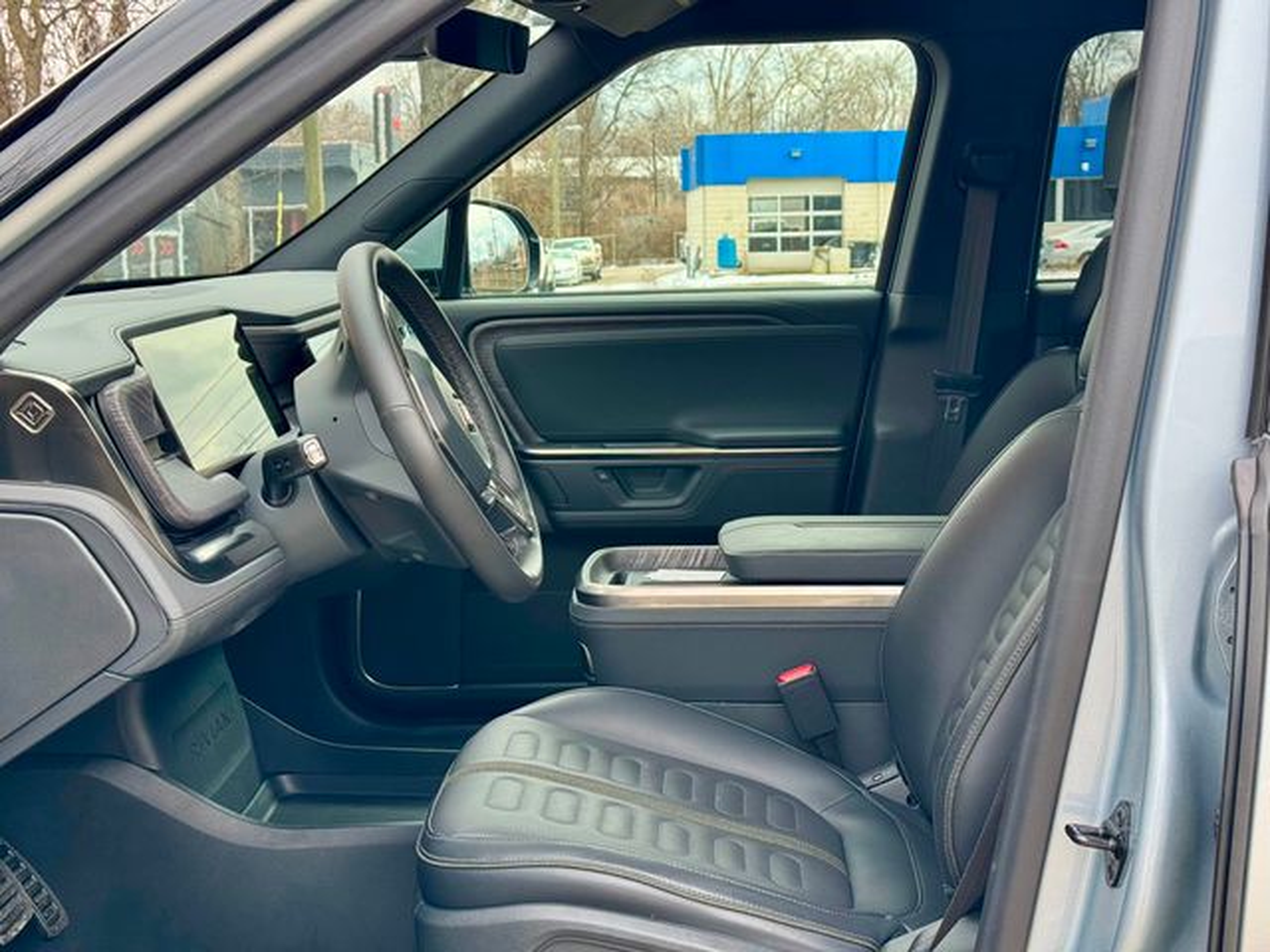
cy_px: 476
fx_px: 1761
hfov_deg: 39.7
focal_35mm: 48
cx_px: 635
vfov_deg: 30.3
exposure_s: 1/390
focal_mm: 6.76
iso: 64
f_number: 1.78
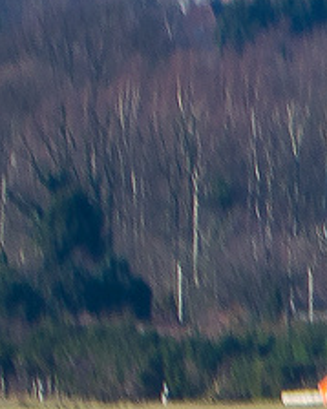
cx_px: 1117
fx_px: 30991
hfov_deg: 0.6
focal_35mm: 2560
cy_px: 858
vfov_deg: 0.8
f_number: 8
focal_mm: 250
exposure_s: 1/200
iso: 100
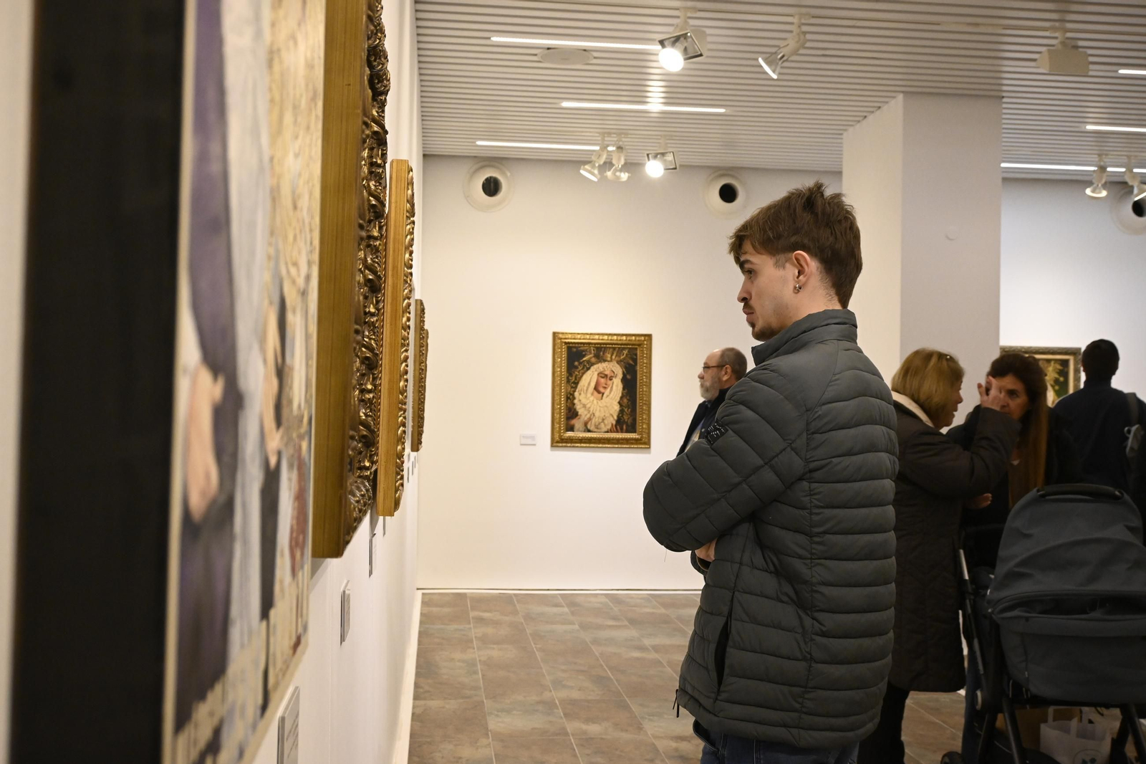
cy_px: 382
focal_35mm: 37
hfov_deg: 52.2
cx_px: 573
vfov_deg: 36.2
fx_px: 1170
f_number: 5.6
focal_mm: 24.5
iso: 2500
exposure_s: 1/160
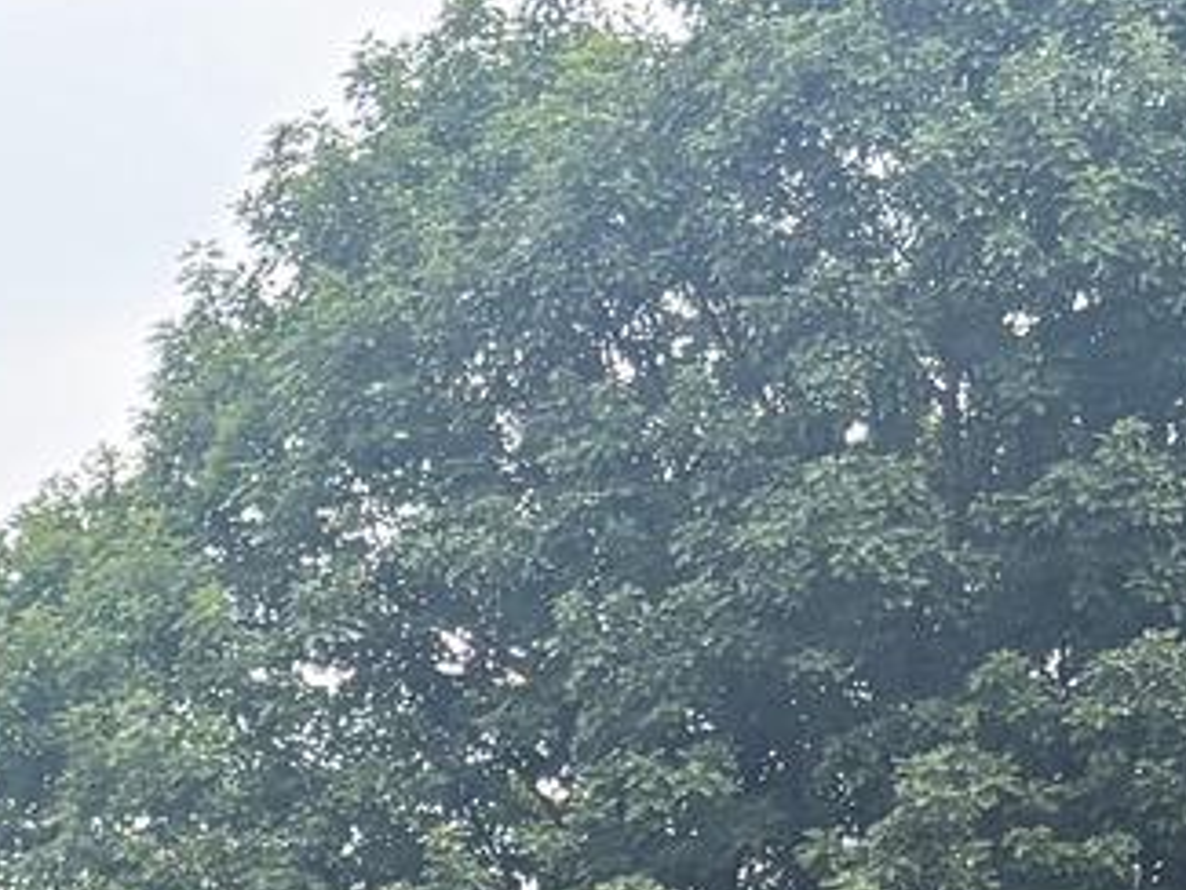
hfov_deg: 10.1
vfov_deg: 8.0
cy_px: 2517
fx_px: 5621
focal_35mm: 164
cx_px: -1861
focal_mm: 5.96
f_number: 1.6
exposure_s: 1/615
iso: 50
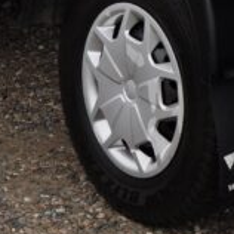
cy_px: -240
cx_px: 250
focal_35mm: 182
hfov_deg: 9.5
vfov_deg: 9.0
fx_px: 1392
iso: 500
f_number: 8
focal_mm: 22
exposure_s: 1/250
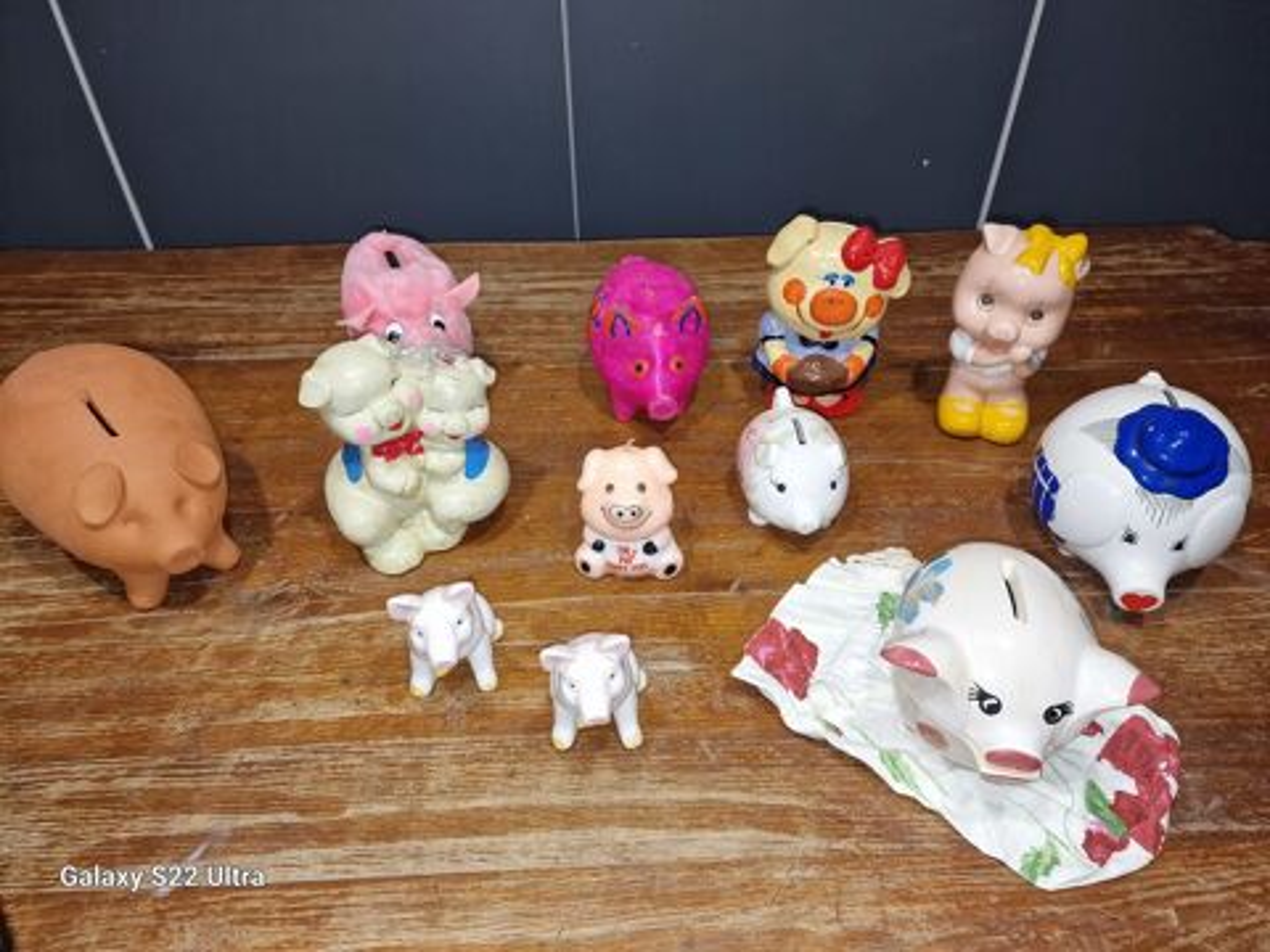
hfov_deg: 73.9
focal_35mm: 23
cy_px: 476
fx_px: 844
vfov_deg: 58.9
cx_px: 635
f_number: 1.8
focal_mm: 6.4
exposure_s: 1/50
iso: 80
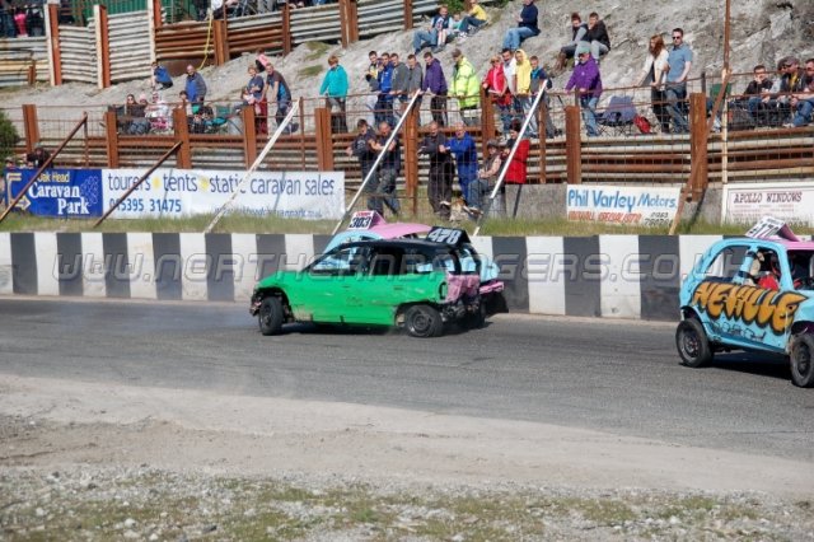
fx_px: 2203
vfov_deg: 14.0
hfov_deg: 20.9
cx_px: 407
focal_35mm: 98
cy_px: 271
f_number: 5.3
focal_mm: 65
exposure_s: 1/1000
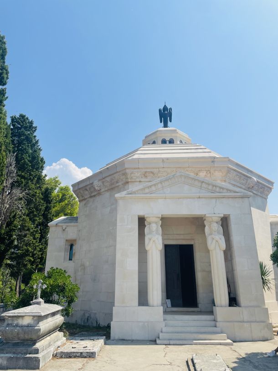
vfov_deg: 67.3
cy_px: 186
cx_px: 139
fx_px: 278
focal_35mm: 26
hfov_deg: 53.1
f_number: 1.6
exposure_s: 1/5051
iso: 32
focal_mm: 4.2
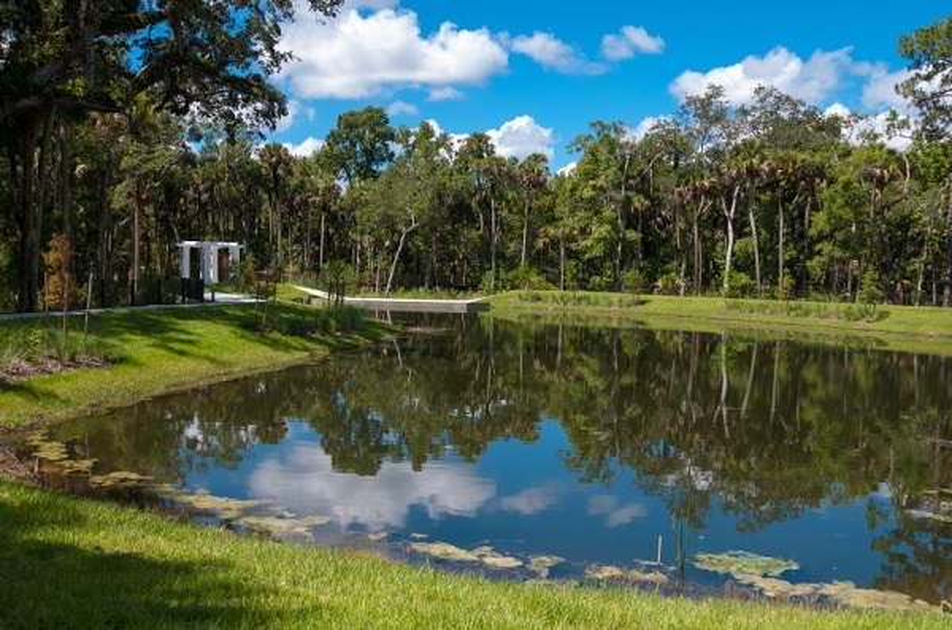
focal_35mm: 33
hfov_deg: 57.3
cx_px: 476
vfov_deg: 39.8
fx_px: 871
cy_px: 315
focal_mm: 22
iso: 200
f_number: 8
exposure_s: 1/250
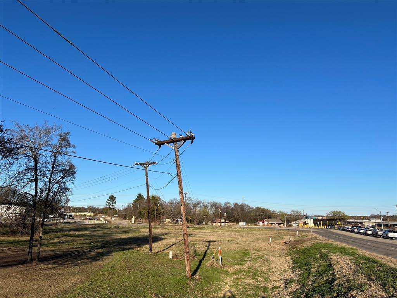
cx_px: 198
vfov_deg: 53.1
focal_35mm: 26
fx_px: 298
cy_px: 149
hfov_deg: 67.3
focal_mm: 5.7
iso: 50
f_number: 1.5
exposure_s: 1/4630
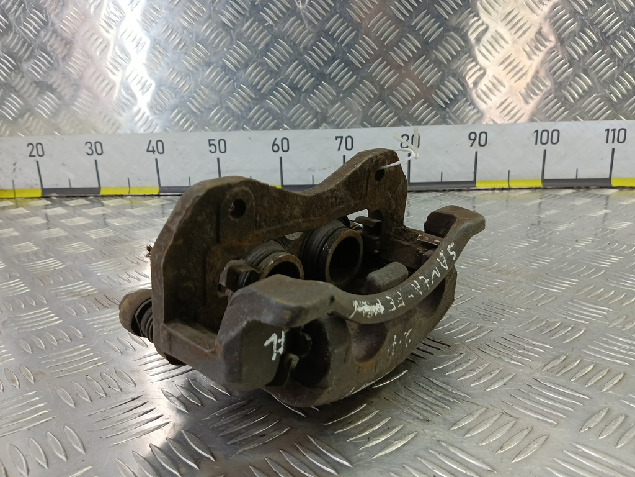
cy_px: 238
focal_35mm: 27
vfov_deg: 51.4
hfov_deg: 65.3
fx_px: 495
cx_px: 318
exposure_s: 1/50
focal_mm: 4.11
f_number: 1.6
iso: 169
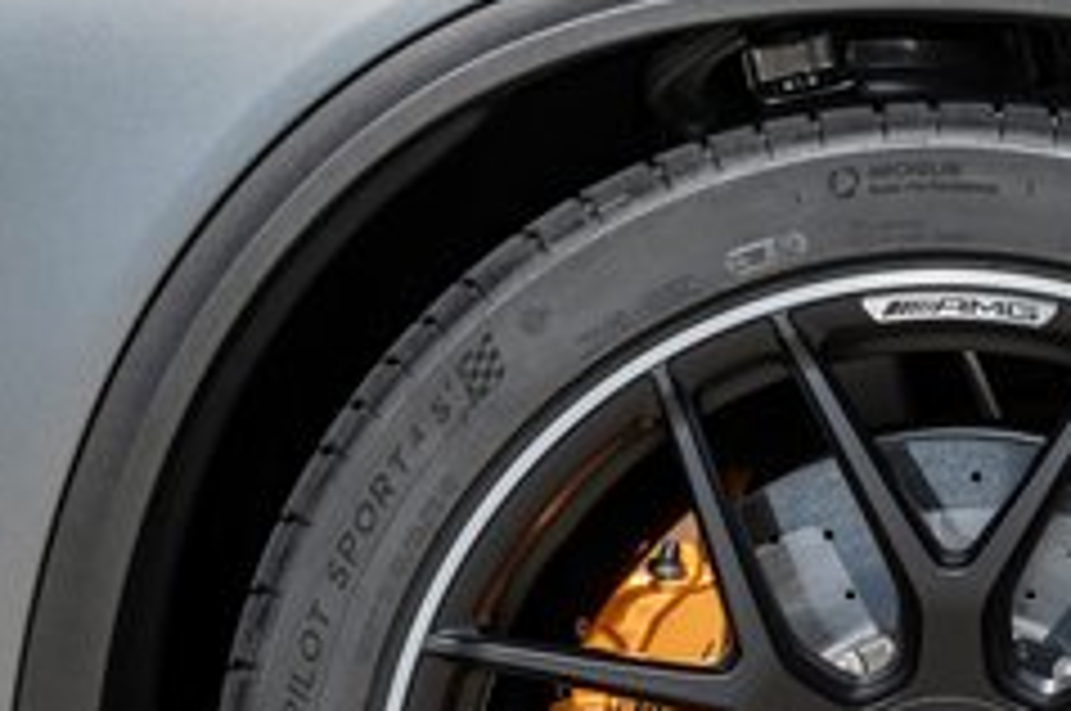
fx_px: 9002
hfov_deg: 6.8
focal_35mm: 303
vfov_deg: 4.5
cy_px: 706
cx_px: 958
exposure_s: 1/250
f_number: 11
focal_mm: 120
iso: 100
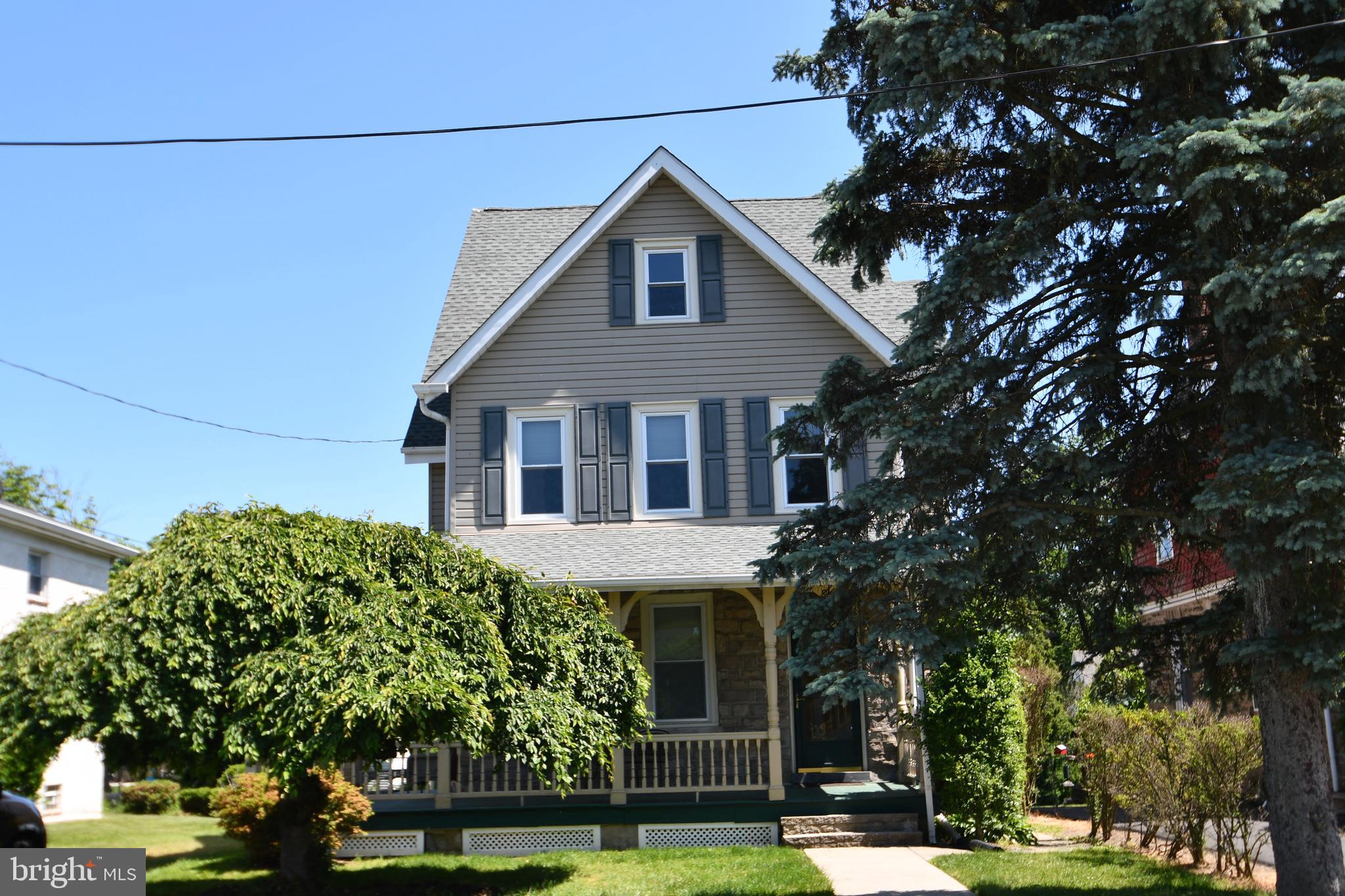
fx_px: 1345
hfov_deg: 53.1
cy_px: 448
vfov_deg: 36.9
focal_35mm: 36
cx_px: 672
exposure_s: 1/250
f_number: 7.1
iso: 100
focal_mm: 24
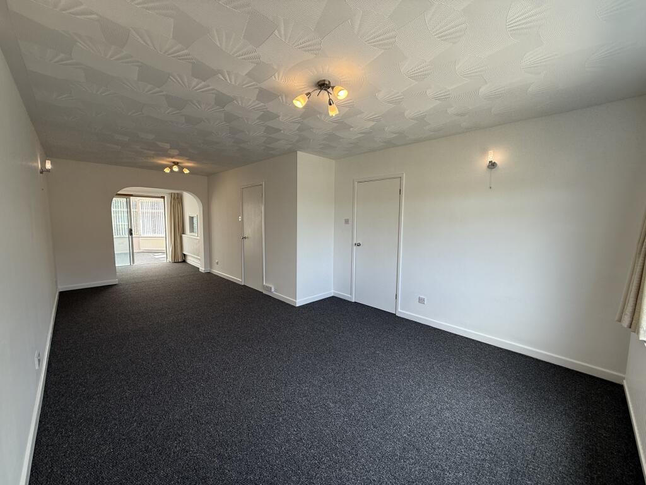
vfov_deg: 85.7
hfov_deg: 102.1
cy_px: 242
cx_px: 323
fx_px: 261
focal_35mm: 14
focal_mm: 2.22
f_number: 2.2
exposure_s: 1/136
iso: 50
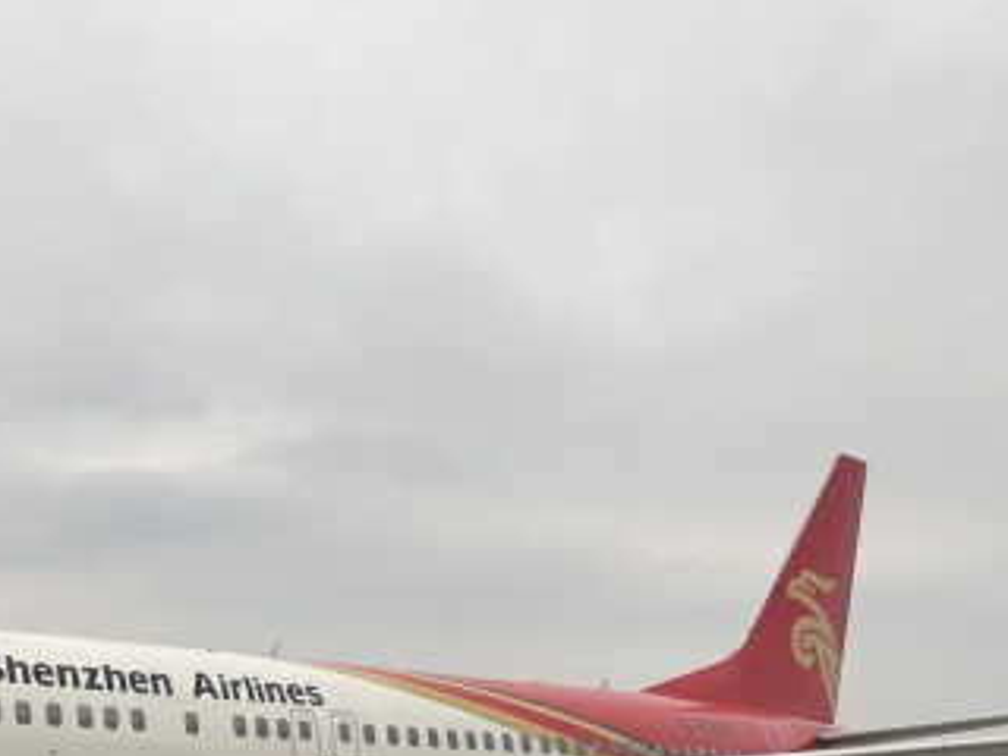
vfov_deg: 28.5
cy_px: 750
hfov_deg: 36.6
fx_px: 1398
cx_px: 60
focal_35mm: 48
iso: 80
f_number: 1.78
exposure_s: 1/368
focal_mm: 6.76
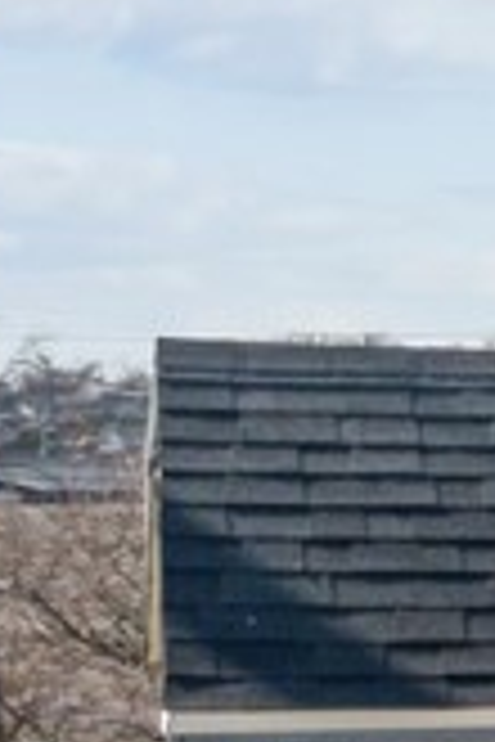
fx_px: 3403
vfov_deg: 12.5
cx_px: 3319
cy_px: 331
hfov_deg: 4.6
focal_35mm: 165
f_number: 10
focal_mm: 16
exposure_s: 1/400
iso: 400
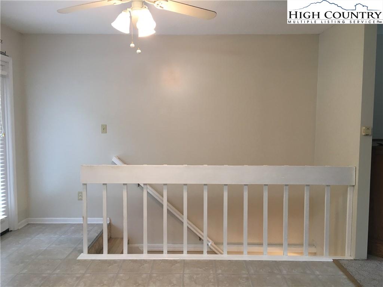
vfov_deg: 48.2
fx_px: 321
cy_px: 144
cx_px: 192
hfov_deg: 61.7
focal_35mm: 29
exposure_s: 1/30
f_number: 2.2
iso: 80
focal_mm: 4.15
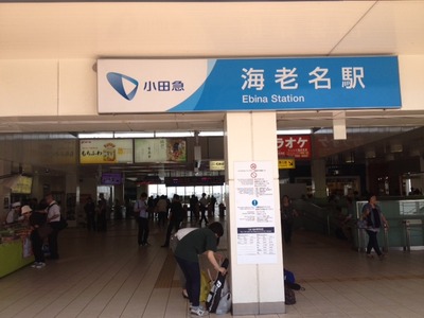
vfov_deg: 40.7
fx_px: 429
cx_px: 212
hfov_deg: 52.6
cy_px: 159
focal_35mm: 35
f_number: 2.4
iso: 50
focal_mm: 4.28
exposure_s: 1/433
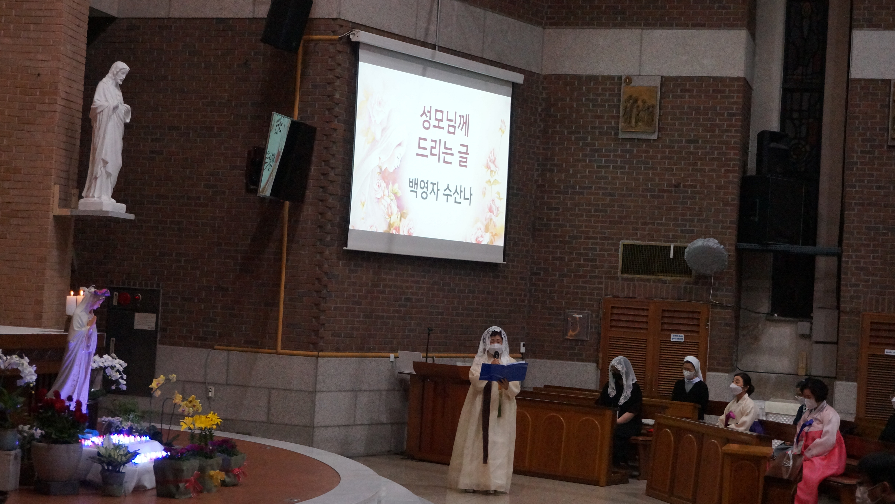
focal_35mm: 62
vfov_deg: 19.6
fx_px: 1460
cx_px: 450
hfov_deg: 34.1
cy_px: 258
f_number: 5.6
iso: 2500
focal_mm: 39
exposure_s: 1/160
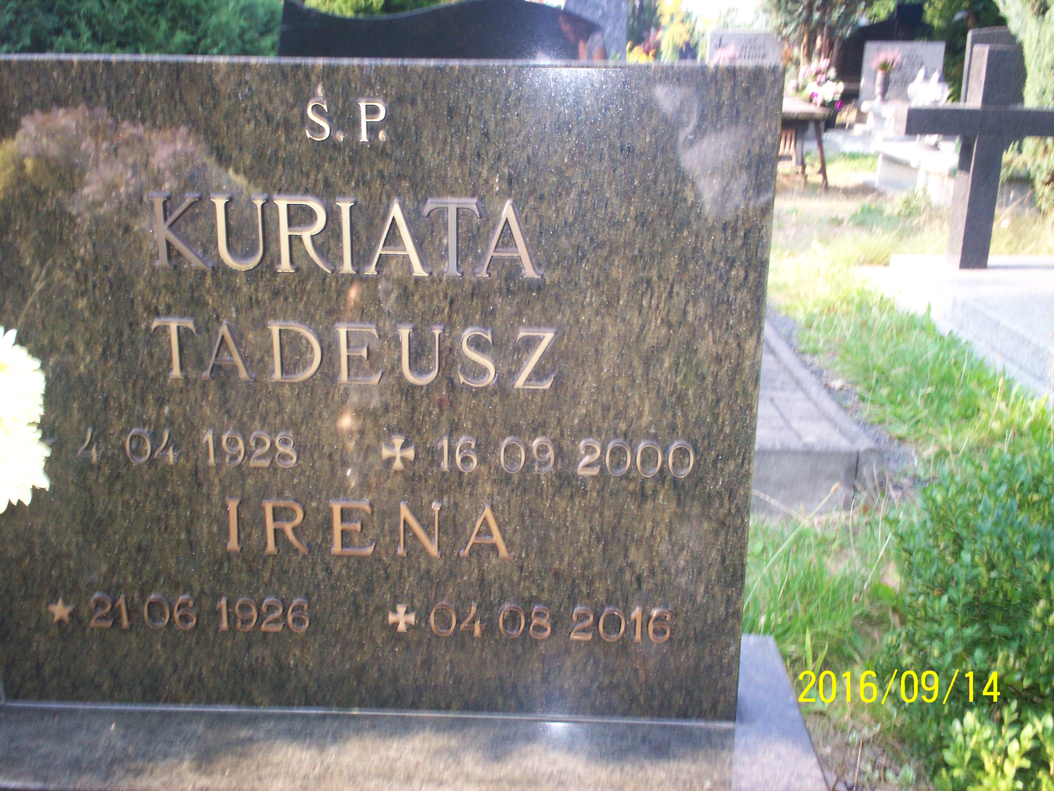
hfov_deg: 51.4
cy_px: 396
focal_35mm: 36
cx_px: 527
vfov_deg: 39.7
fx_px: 1096
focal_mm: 6
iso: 140
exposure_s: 1/60
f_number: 4.5
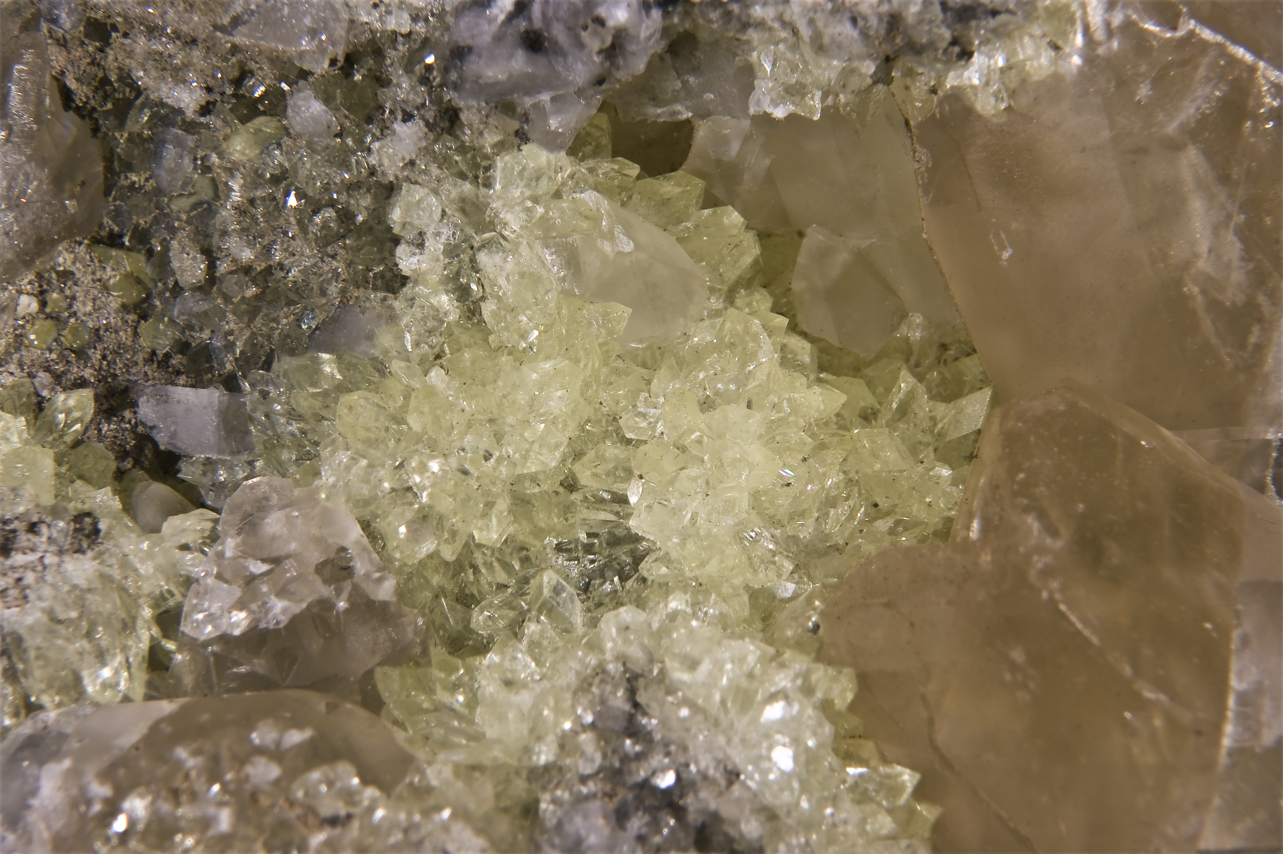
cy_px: 427
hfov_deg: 19.5
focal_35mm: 105
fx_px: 3740
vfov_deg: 13.0
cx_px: 642
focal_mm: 70
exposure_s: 1/160
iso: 100
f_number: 25
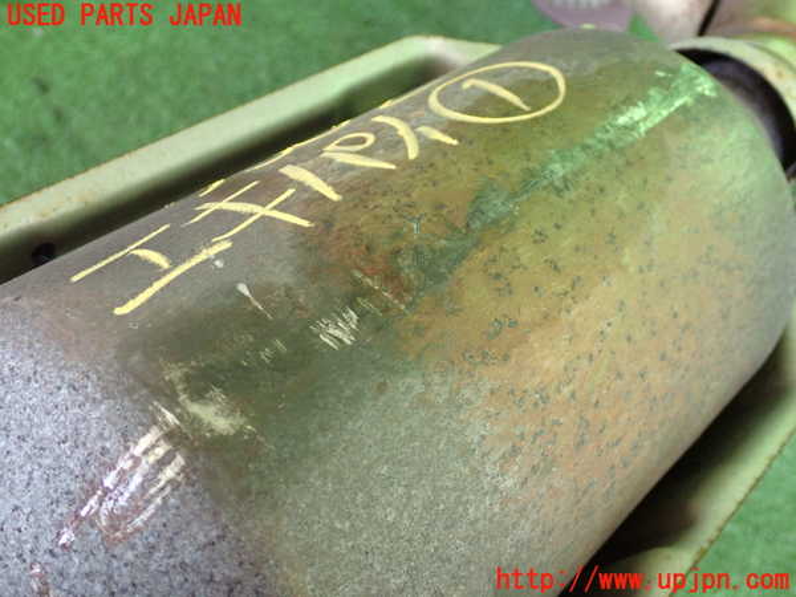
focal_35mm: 44
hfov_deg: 42.9
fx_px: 1012
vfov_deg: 32.9
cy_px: 298
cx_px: 398
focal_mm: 7.84
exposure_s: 1/125
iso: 800
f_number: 2.9
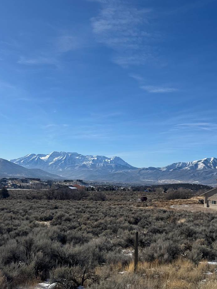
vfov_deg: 46.7
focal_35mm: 40
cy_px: 159
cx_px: 153
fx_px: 334
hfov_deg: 35.4
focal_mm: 6.76
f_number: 1.78
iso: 80
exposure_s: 1/7937
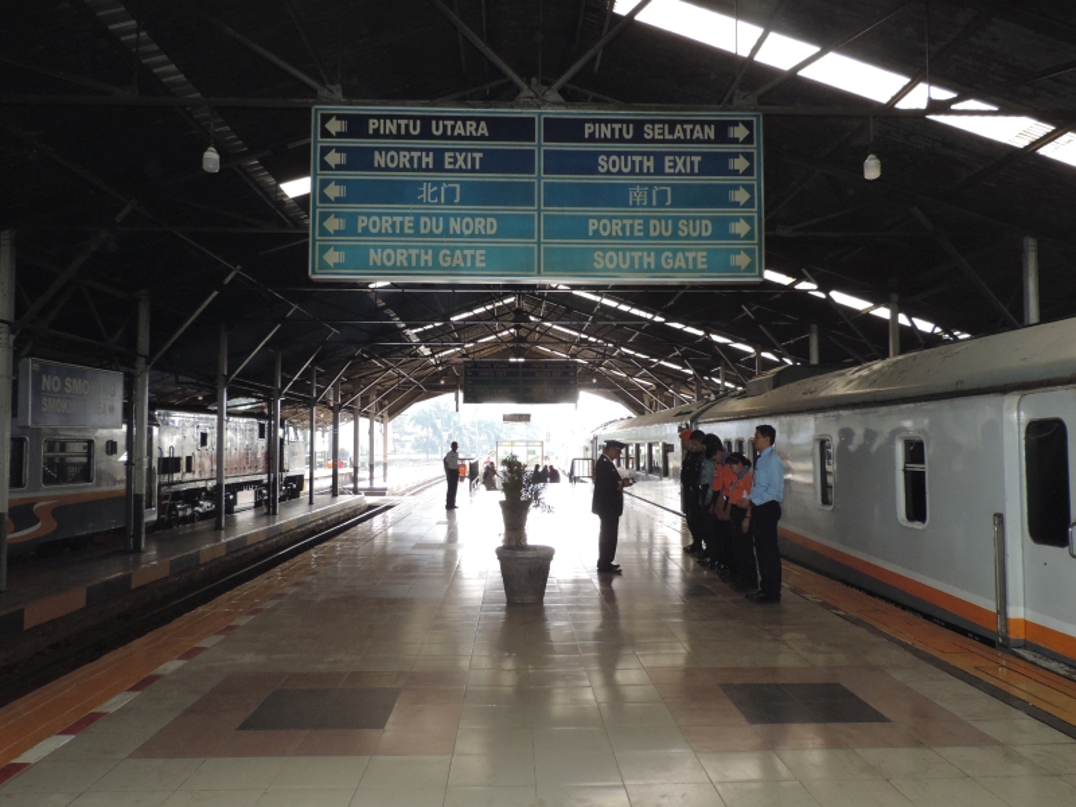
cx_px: 538
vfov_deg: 49.7
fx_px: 870
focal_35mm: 28
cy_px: 404
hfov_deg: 63.4
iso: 400
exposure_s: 1/320
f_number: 3.1
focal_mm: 4.9
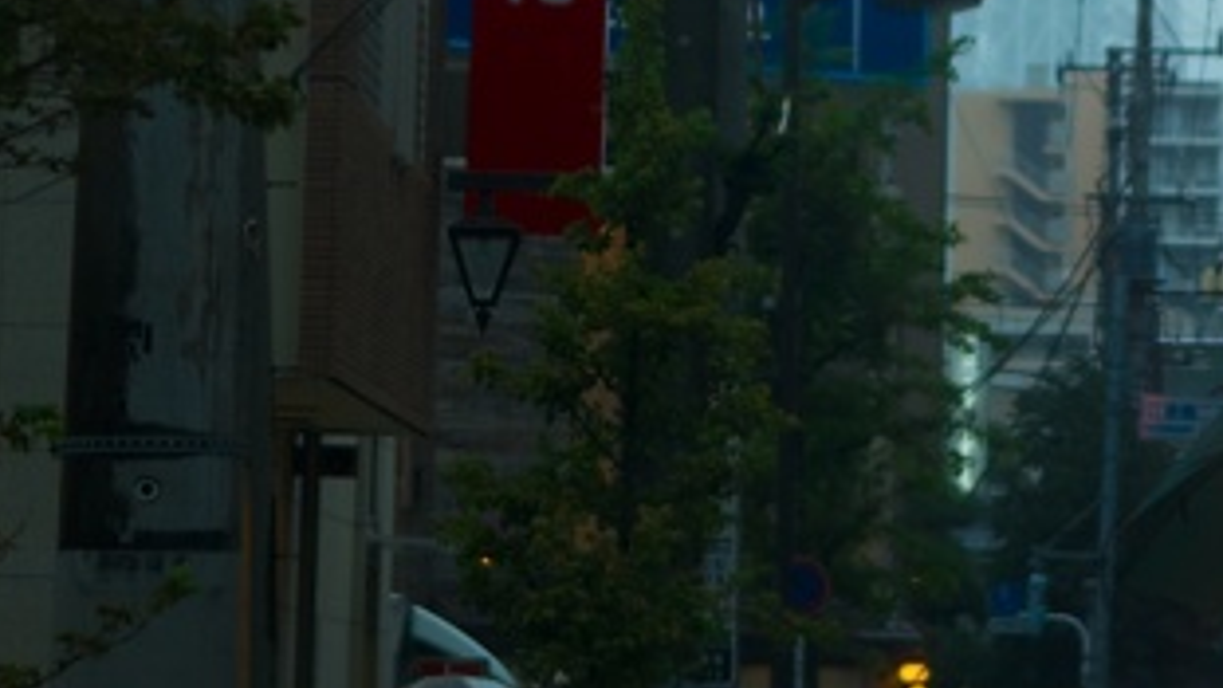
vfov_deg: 4.3
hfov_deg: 7.6
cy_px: -315
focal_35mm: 284
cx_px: 1034
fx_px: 9202
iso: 100
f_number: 2.8
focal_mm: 55
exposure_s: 1/125
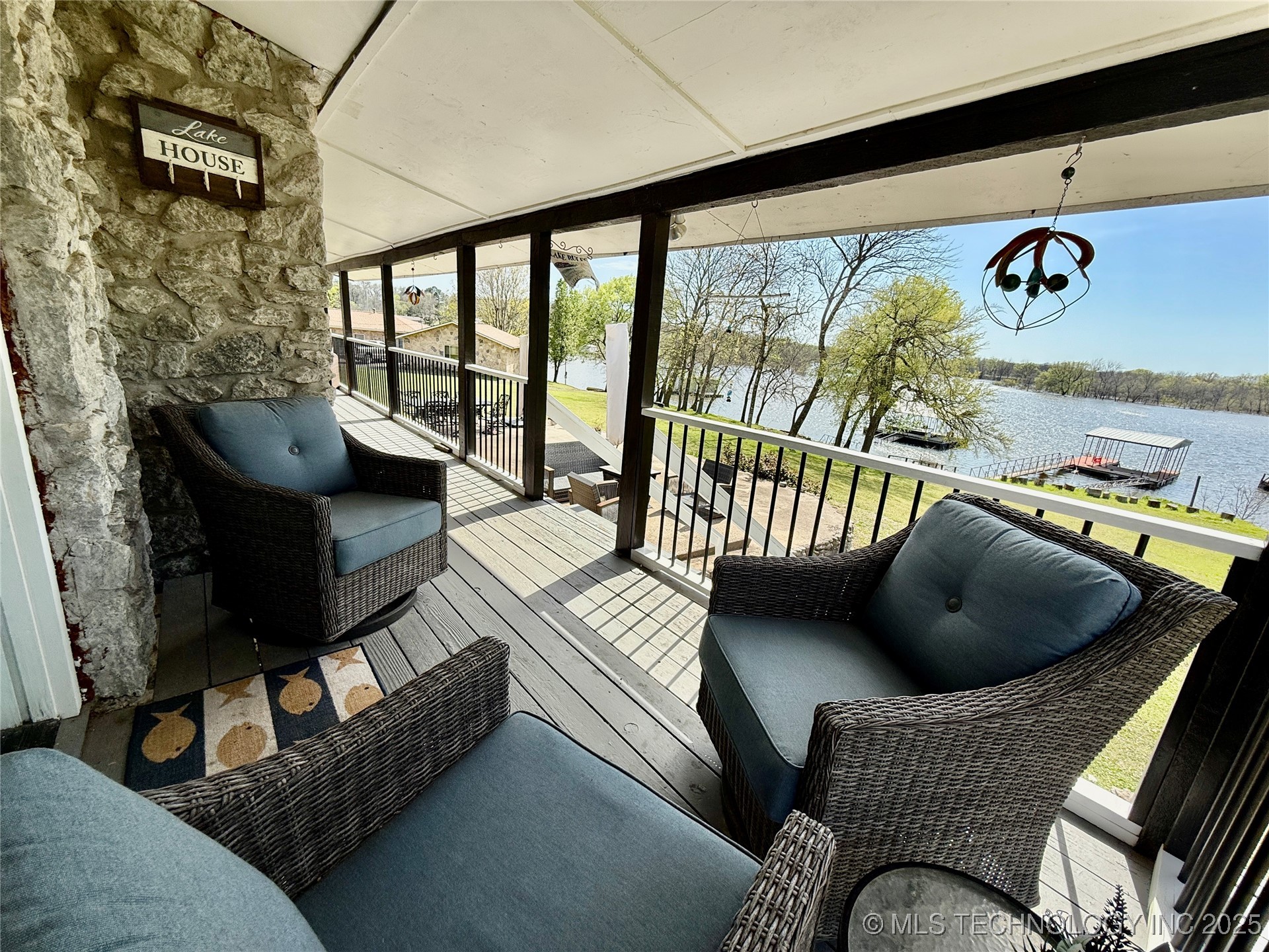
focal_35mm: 14
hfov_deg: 102.1
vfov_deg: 85.7
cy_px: 476
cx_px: 634
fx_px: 513
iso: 50
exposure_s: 1/1399
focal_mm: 2.22
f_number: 2.2
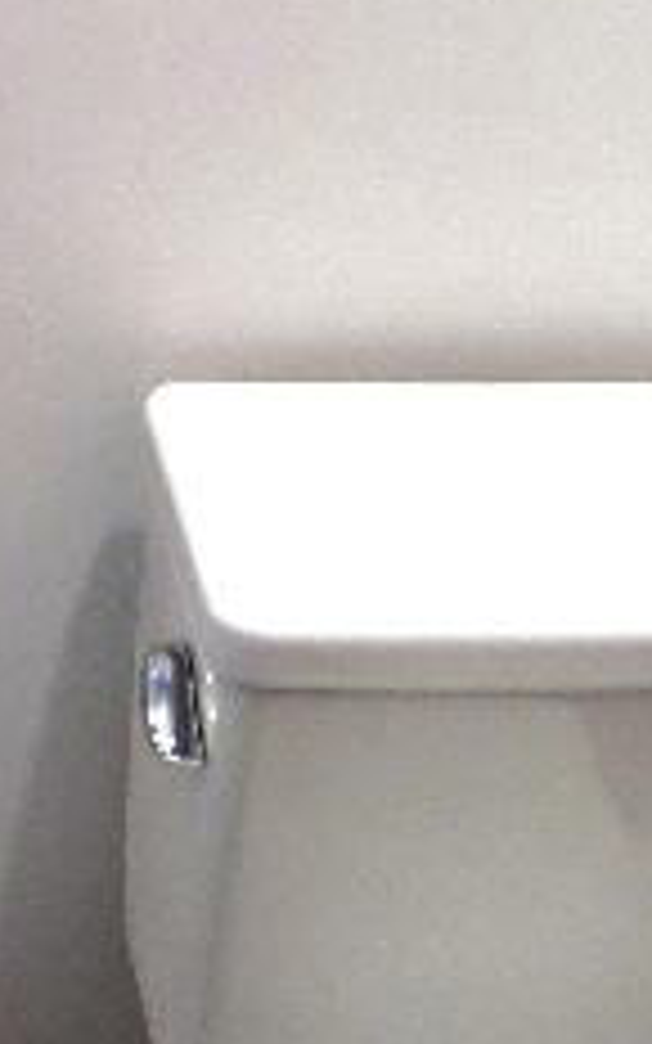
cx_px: -117
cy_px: 1102
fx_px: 2701
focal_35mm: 95
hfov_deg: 13.4
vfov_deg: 20.9
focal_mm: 4.25
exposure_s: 1/30
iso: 640
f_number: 1.8
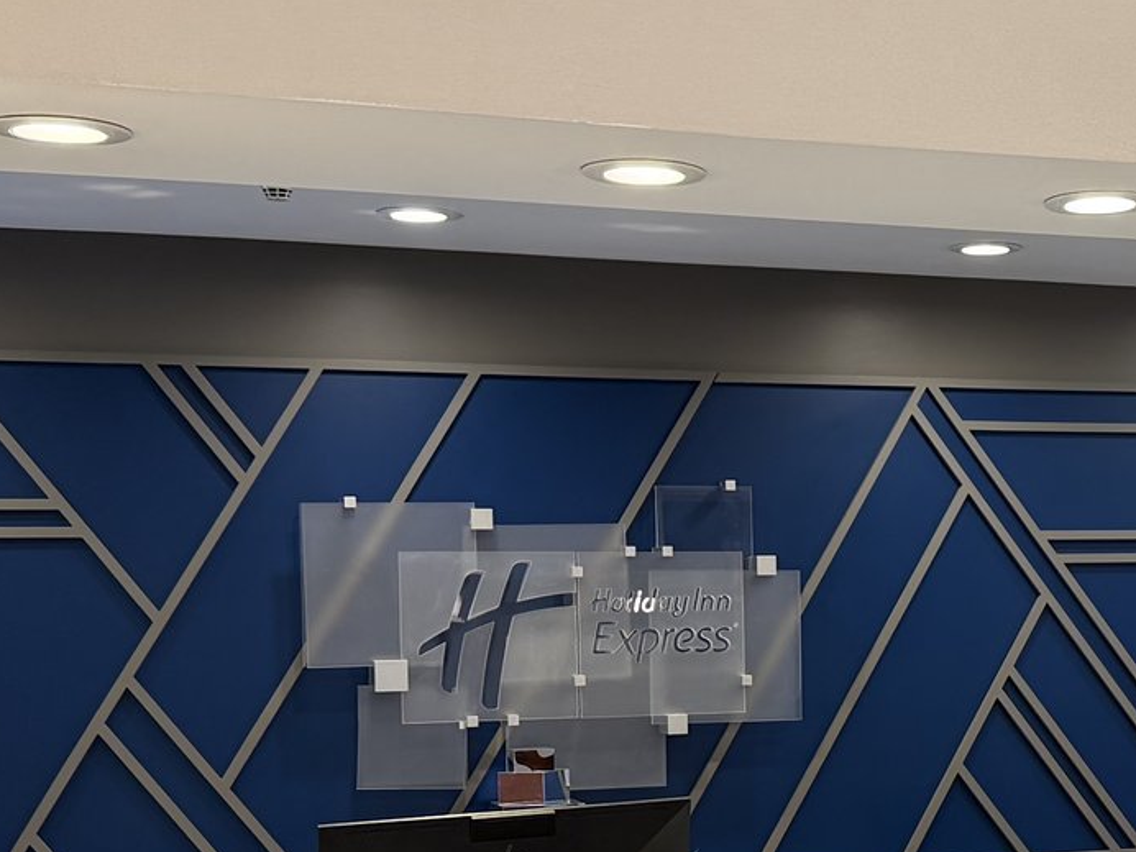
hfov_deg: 26.1
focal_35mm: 71
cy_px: 637
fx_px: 2330
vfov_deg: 20.6
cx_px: 1121
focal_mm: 6.76
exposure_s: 1/120
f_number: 1.78
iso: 200
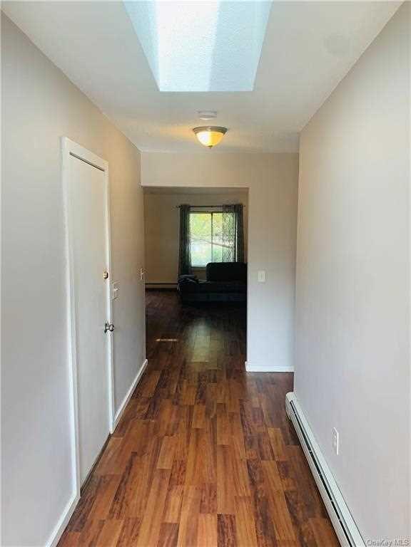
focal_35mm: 26
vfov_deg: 67.3
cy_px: 274
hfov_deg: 53.1
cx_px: 206
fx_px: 412
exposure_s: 1/101
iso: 100
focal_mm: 4.25
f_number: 1.8
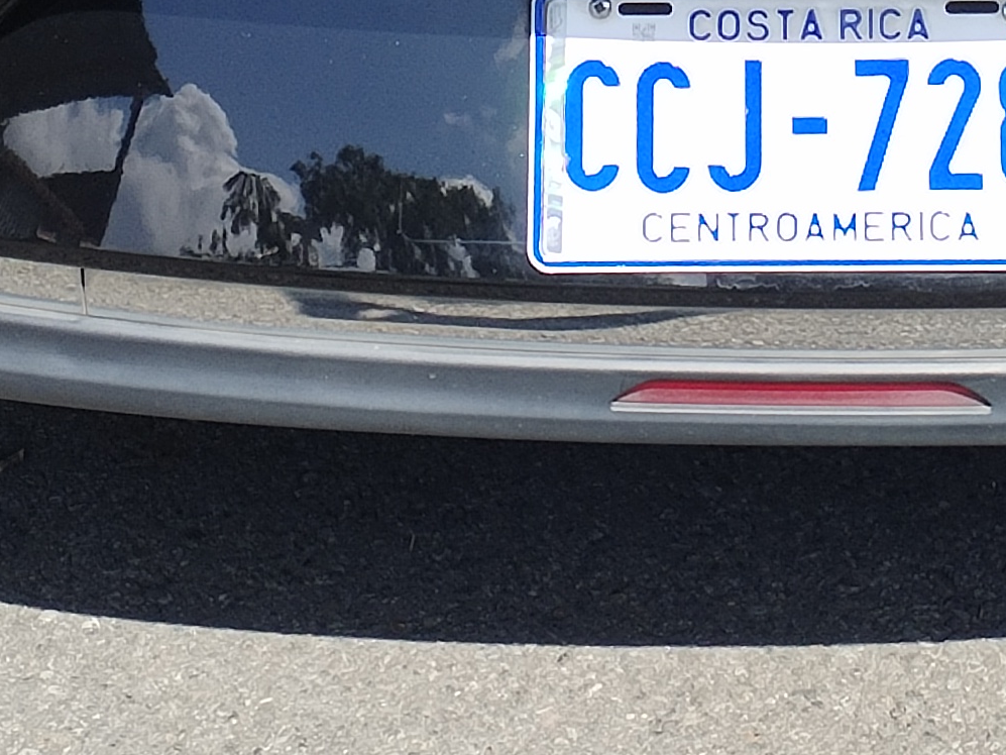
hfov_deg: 14.7
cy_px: -698
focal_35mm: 134
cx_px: 771
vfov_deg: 10.3
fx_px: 3895
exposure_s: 1/835
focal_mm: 4.75
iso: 100
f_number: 1.8
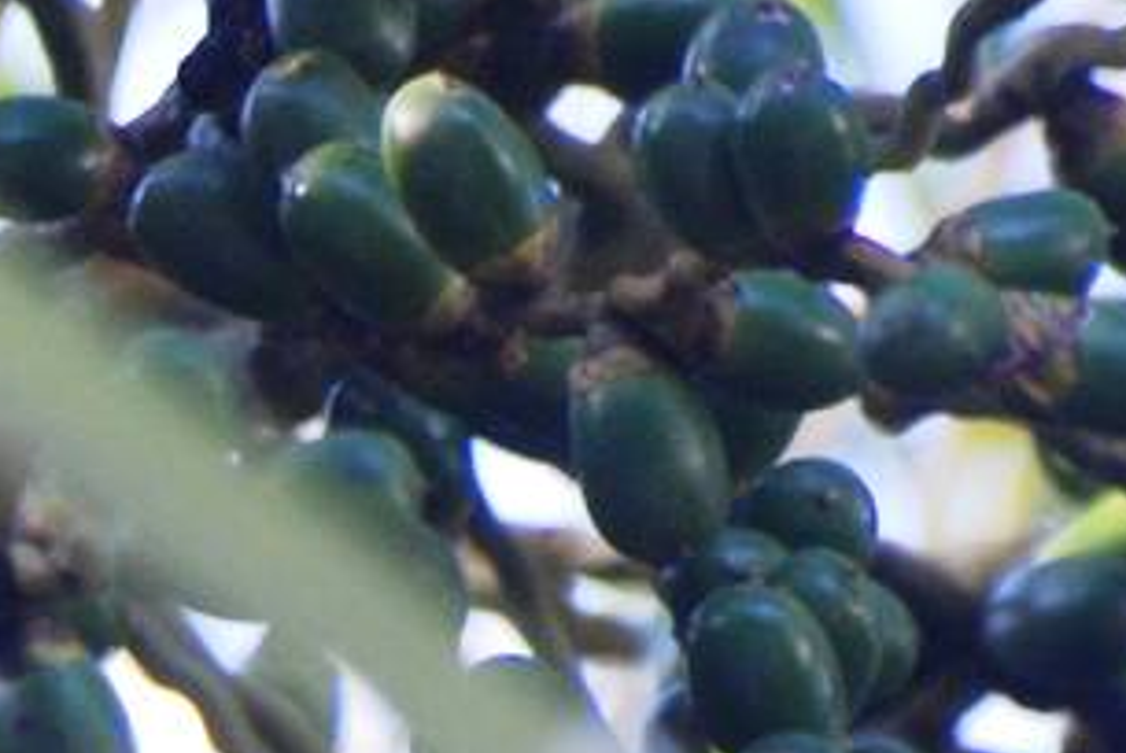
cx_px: -978
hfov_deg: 0.9
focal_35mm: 2359
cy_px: 1589
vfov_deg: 0.6
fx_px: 73853
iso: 400
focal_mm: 300
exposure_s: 1/50
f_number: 5.6
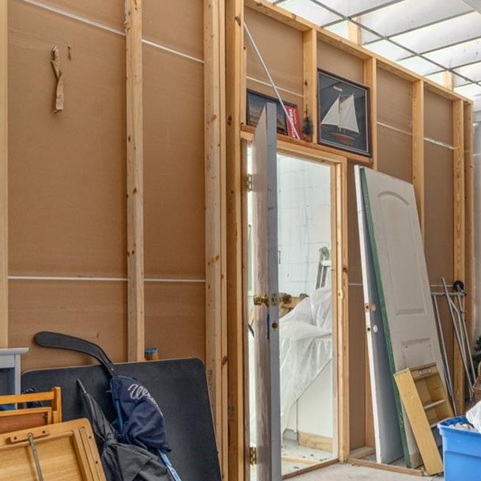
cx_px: 400
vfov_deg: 43.6
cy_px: 294
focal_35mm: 38
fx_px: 597
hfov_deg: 41.5
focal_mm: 17
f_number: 8
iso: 320
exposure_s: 2.5
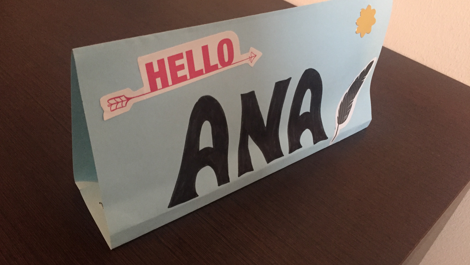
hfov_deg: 61.0
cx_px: 234
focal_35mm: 32
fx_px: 399
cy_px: 126
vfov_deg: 36.7
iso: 250
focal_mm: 4.15
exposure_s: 1/25
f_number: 2.2
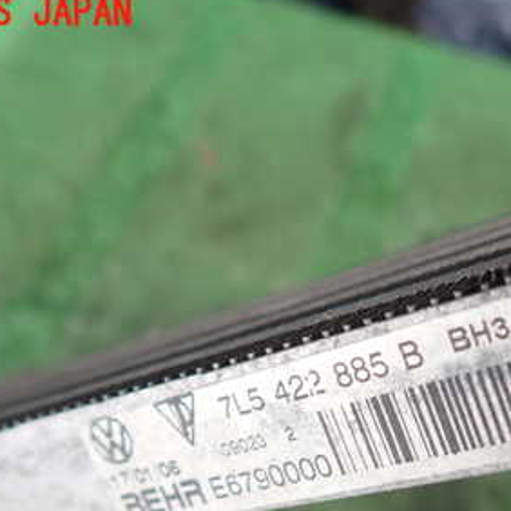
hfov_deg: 35.7
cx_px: 346
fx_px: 785
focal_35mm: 47
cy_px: 399
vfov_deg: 35.1
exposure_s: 1/60
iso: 160
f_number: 2
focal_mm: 4.5
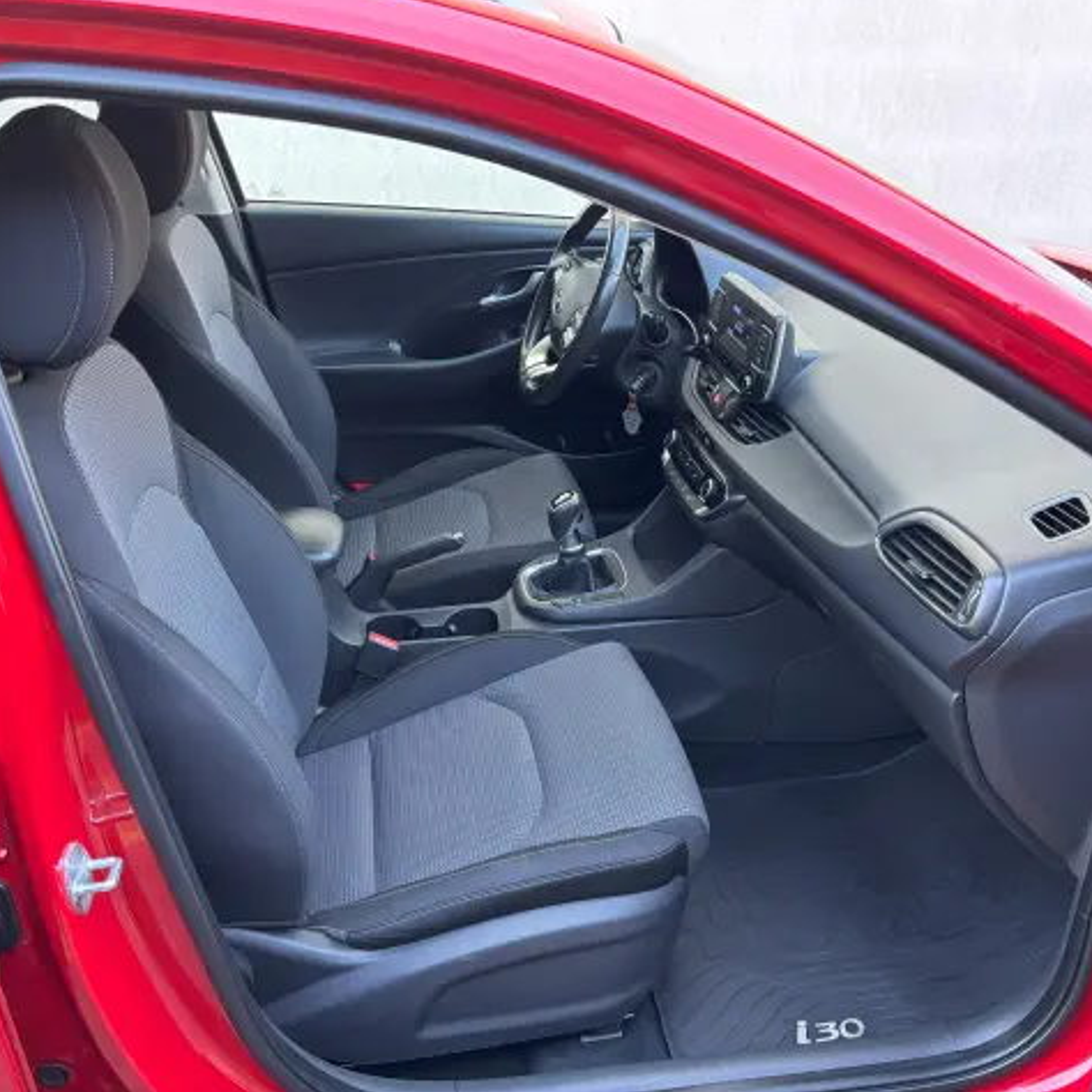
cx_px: 544
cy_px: 541
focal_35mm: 31
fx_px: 1106
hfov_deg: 52.5
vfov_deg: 52.5
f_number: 1.6
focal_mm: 5.96
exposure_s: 1/60
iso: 160
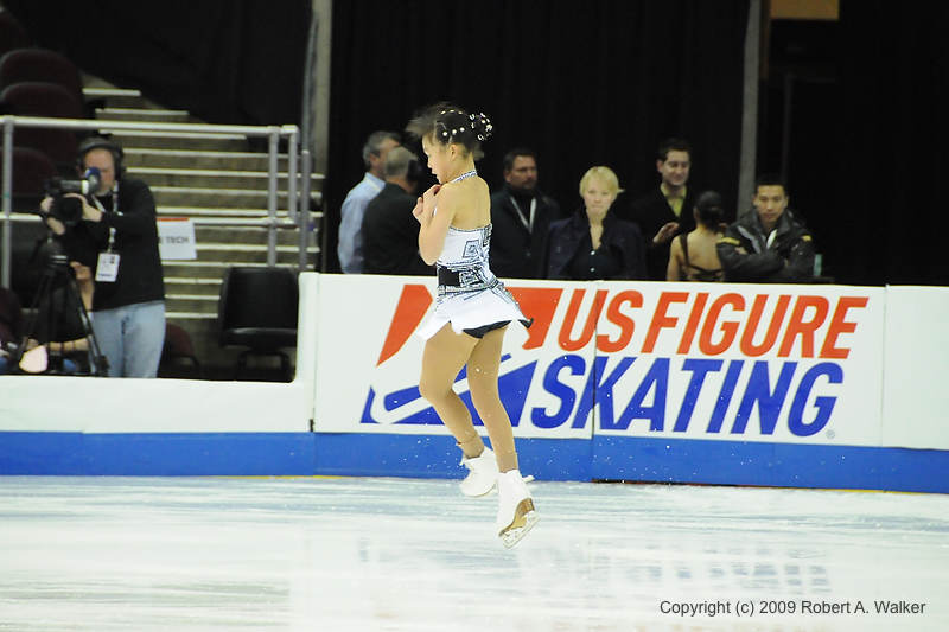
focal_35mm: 300
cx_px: 474
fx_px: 7906
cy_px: 316
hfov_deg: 6.9
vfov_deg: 4.6
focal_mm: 200
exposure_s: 1/500
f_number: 5.6
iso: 3200
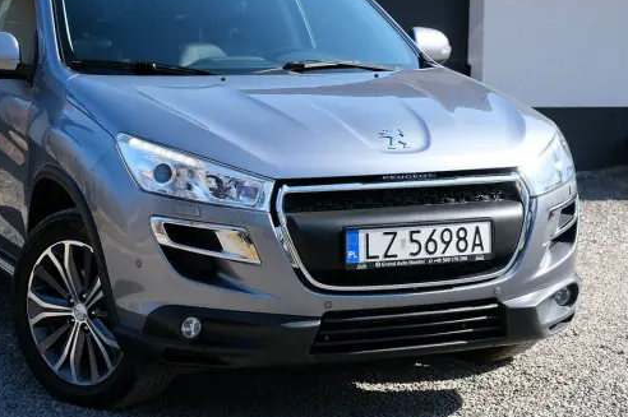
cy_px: 157
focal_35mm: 95
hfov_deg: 21.4
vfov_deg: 14.4
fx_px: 1656
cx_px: 230
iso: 320
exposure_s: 1/420
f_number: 5.6
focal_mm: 48.4
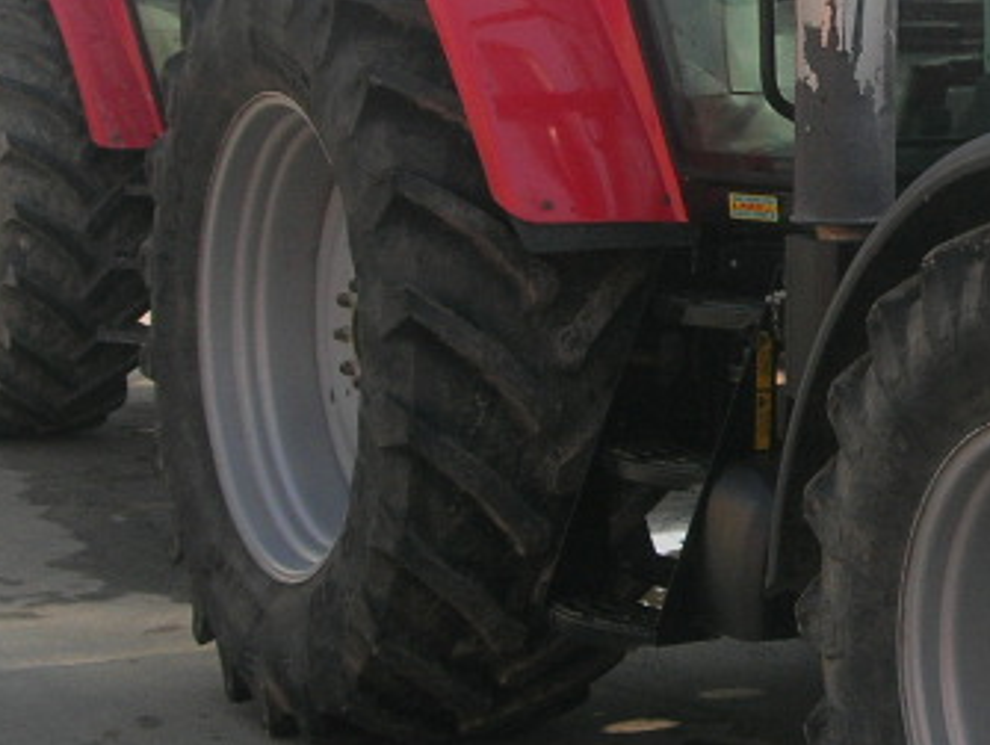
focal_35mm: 116
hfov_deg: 16.3
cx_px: 1161
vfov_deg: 12.8
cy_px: 186
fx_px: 3321
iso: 64
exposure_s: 1/232
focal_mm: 7.8
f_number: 4.8
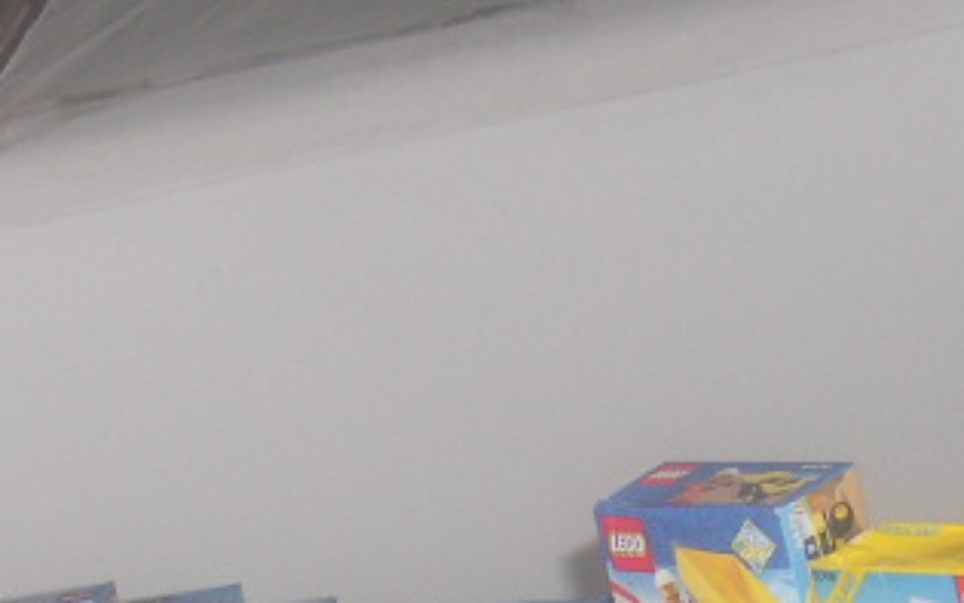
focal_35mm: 131
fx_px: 3442
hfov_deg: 15.7
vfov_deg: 9.7
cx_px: 95
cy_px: 931
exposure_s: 1/60
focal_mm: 8
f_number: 2.8
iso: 100
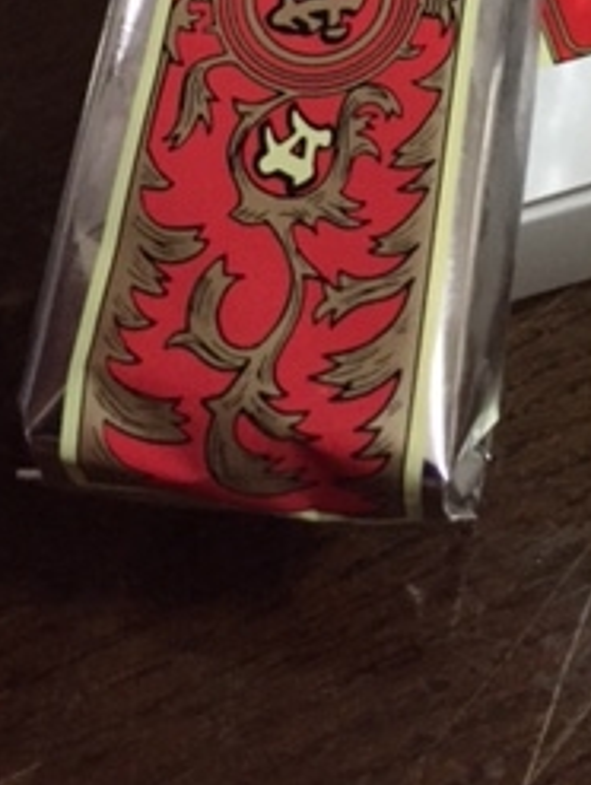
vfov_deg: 23.1
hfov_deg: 19.5
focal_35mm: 75
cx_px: 473
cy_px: -226
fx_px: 1703
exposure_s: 1/30
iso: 250
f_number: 2.2
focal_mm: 4.15
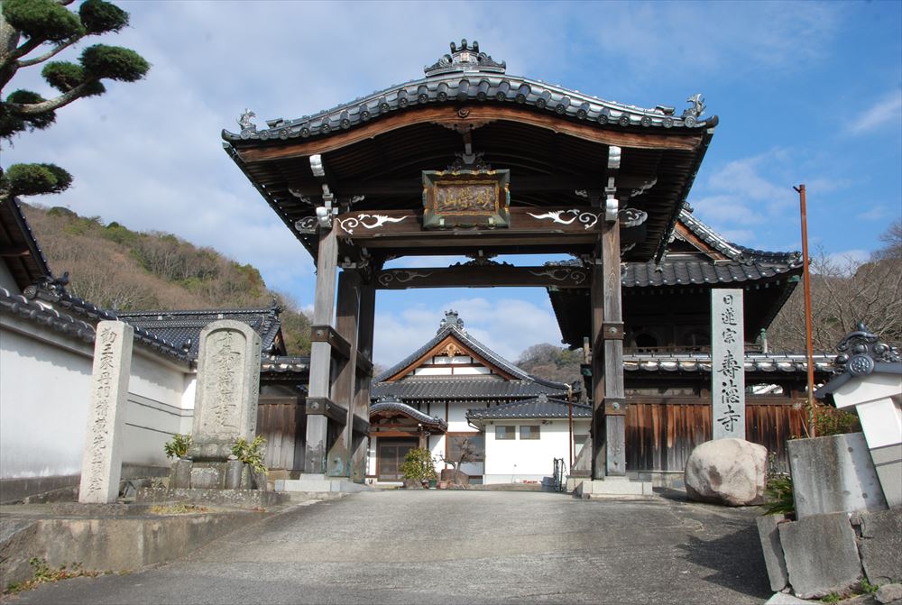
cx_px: 451
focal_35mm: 33
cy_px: 302
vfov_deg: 40.1
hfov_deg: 57.1
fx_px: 828
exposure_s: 1/125
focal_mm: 22
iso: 200
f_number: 14
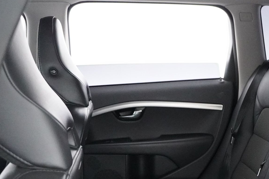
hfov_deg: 33.9
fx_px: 388
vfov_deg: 24.6
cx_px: 285
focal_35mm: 52
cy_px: 186
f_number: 3.5
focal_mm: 16
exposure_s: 1/50
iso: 6400
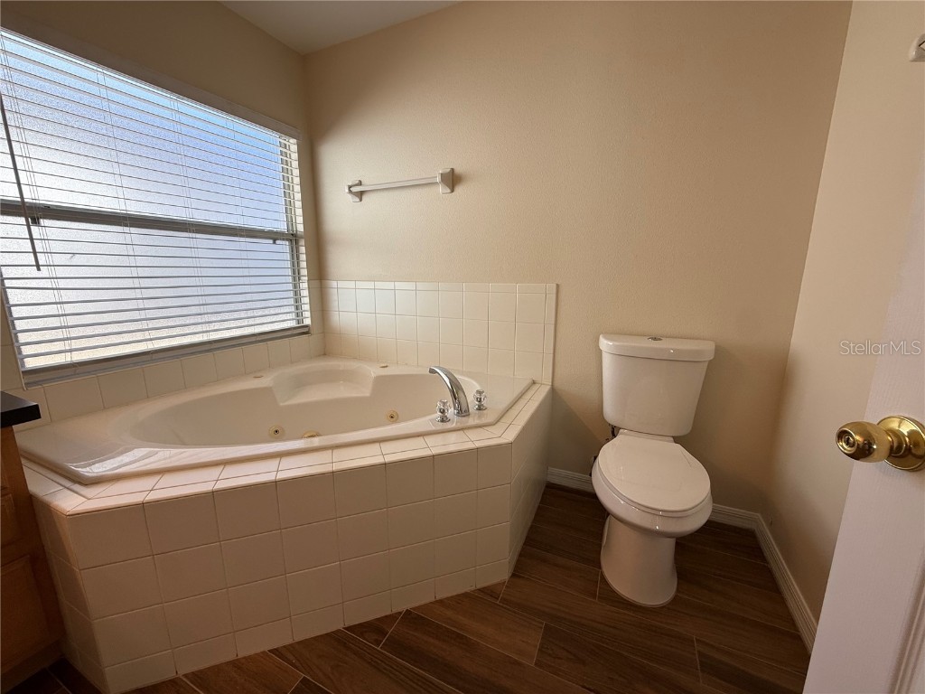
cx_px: 462
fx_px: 374
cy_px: 347
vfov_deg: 85.7
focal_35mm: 14
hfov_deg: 102.1
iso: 50
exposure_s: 1/120
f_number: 2.2
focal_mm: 2.22
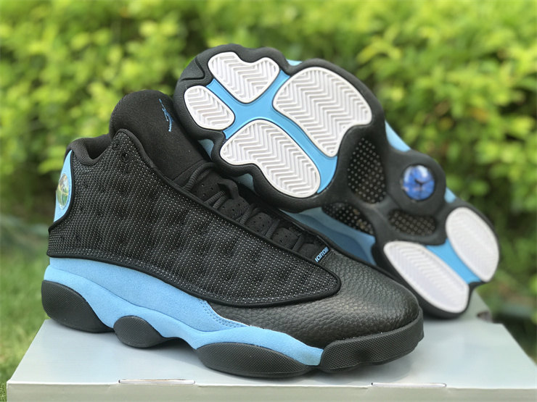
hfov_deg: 33.8
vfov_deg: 25.7
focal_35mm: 57
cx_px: 268
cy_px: 201
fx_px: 884
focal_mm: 6.6
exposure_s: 1/109
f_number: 2.8
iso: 20
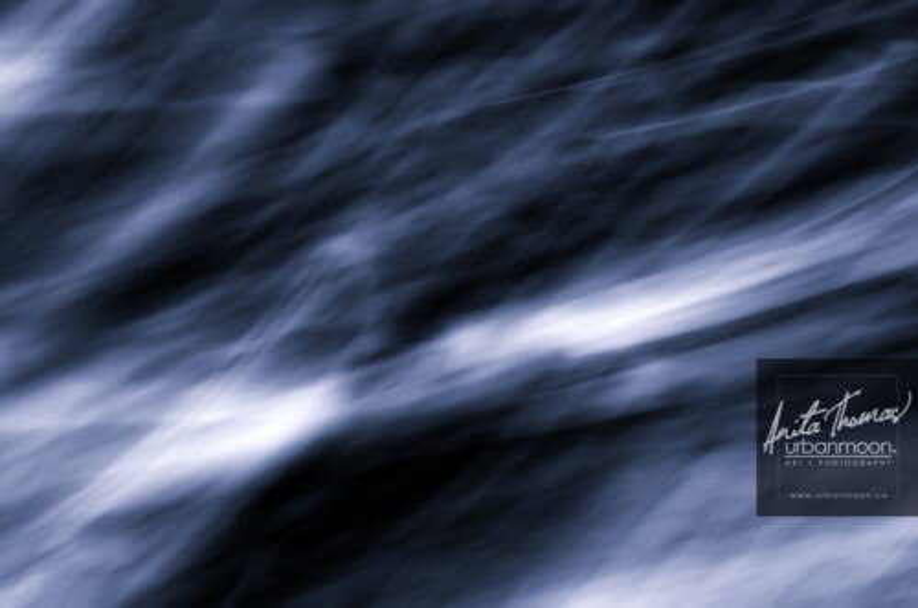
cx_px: 459
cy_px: 304
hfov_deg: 24.7
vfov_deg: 16.5
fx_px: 2099
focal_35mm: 82
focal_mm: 55
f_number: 16
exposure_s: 1/5
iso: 200
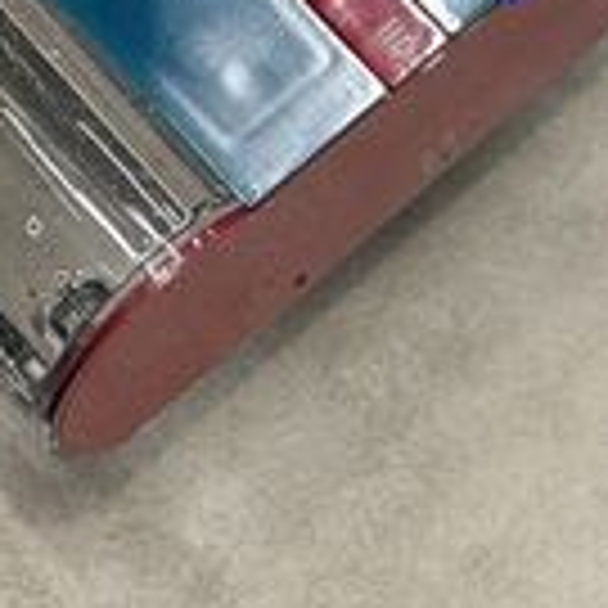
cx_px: 72
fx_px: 6160
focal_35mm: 310
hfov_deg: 5.6
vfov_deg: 5.6
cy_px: -218
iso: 250
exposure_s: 1/52
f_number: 2.8
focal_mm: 9
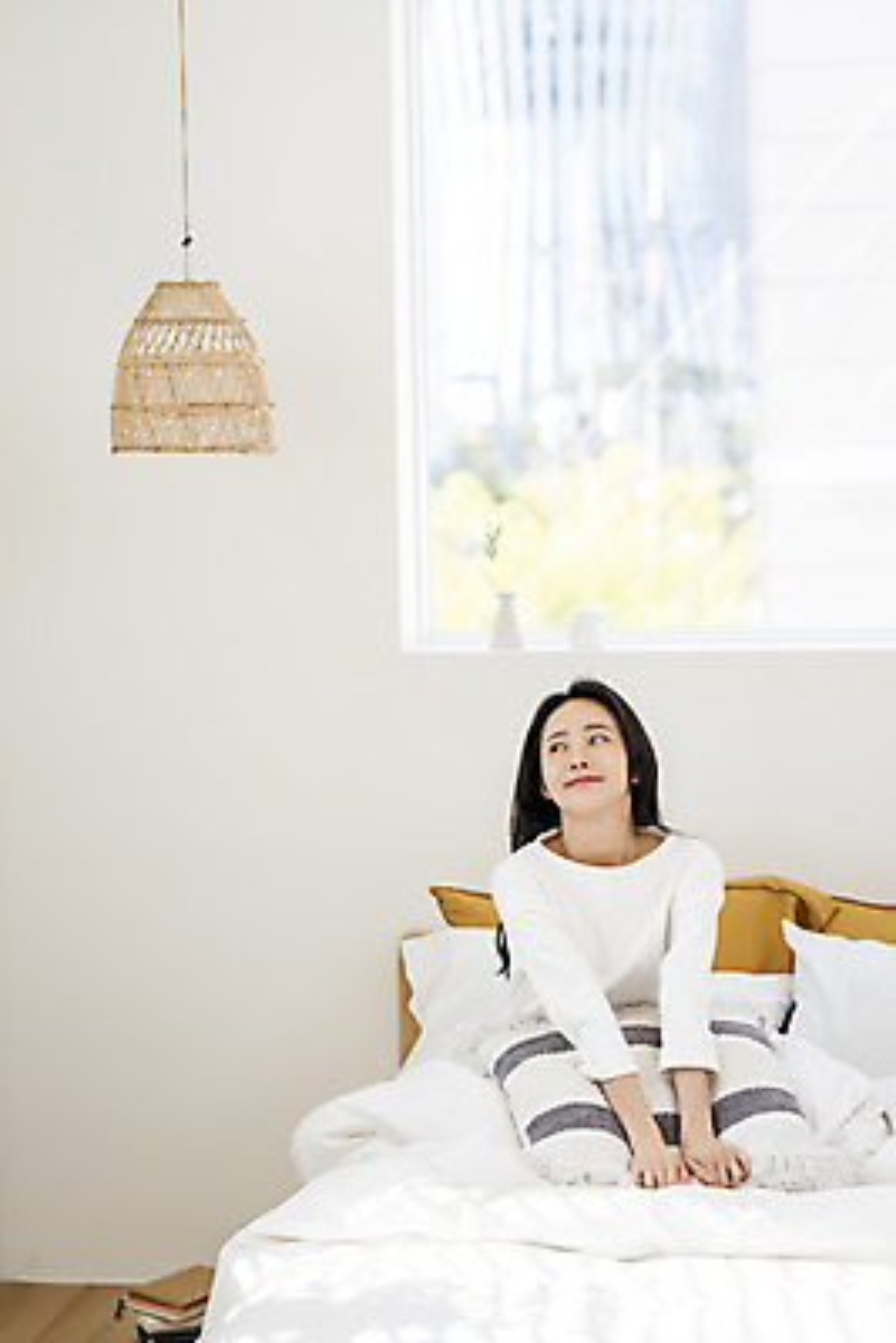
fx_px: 3170
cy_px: 672
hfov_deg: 16.1
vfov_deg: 23.9
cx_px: 448
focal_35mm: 85
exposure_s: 1/160
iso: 100
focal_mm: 85
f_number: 2.8
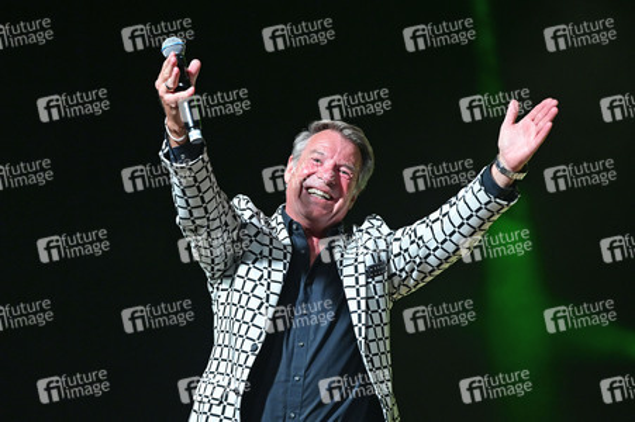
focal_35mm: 200
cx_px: 318
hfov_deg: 10.3
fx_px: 3525
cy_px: 211
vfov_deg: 6.9
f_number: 3.5
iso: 2500
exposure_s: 1/400
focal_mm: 200
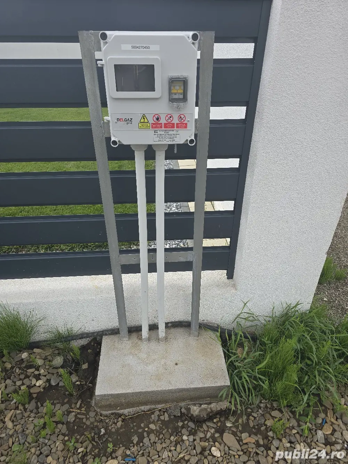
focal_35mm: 23
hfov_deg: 58.9
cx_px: 174
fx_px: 308
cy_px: 232
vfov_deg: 73.9
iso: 12
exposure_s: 1/417
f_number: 1.7
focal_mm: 6.3
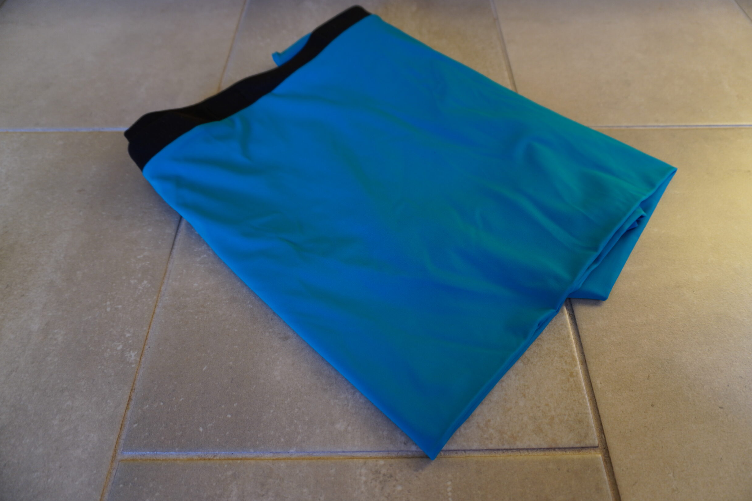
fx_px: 522
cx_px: 385
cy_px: 250
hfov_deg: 71.5
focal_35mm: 25
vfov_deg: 51.3
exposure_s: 1/30
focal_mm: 16
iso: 160
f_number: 3.5
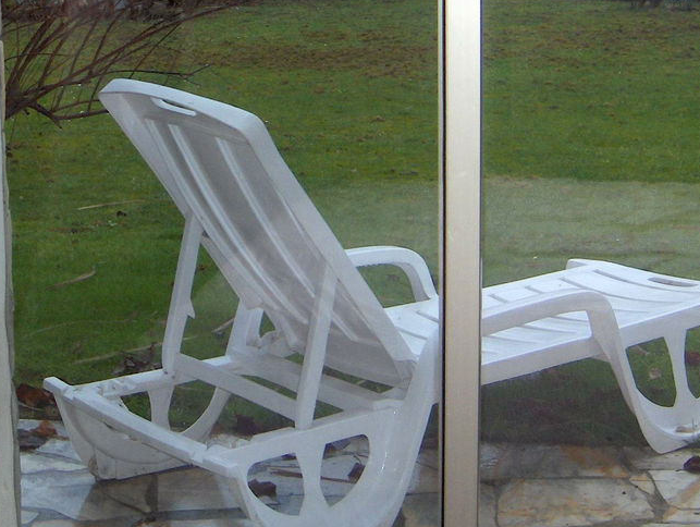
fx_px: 1964
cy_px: 25
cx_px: 229
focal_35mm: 97
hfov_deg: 20.1
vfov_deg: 15.1
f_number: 2.8
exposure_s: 1/60
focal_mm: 8
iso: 100
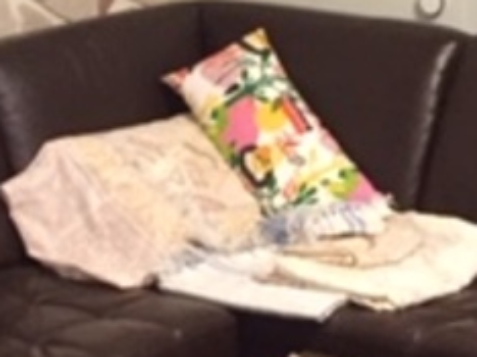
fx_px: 1748
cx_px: 316
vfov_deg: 11.7
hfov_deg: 15.5
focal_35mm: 127
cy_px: 192
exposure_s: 1/17
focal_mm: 4.15
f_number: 2.2
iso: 400
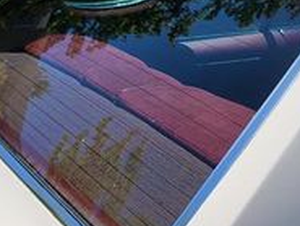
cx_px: 308
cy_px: 138
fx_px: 780
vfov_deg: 16.4
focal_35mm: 90
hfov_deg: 20.9
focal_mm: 5.4
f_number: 1.8
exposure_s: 1/3967
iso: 40
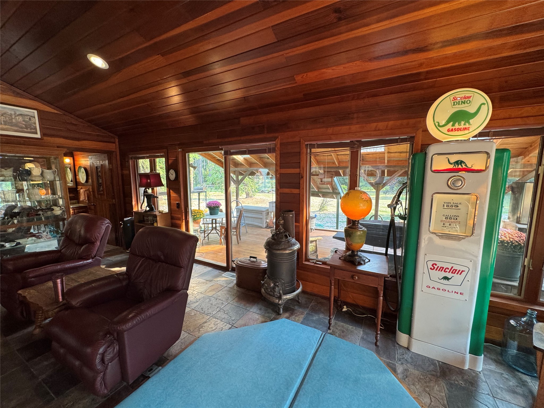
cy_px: 204
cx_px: 272
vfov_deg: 85.7
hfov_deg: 102.1
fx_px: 220
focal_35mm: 14
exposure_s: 1/120
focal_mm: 2.22
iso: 200
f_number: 2.2
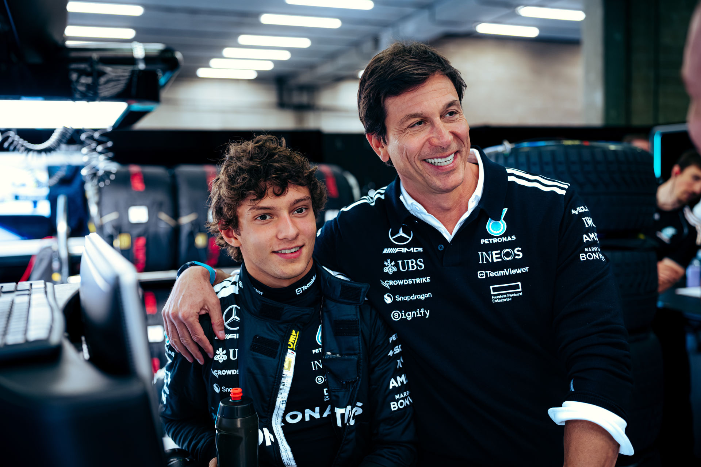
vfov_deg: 38.9
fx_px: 662
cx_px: 350
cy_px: 234
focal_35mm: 34
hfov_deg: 55.8
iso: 800
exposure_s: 1/400
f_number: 2
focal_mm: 34
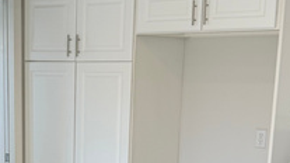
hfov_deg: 21.8
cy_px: 267
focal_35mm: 97
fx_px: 745
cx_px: 63
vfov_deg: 11.7
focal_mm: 6.76
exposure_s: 1/158
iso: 64
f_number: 1.78
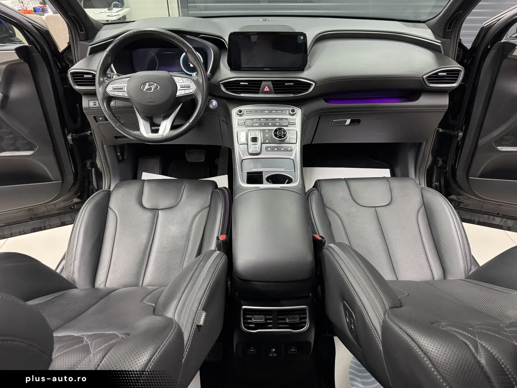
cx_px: 258
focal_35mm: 24
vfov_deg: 56.8
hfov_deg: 71.6
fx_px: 358
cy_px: 194
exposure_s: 1/33
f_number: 1.78
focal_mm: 6.76
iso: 640
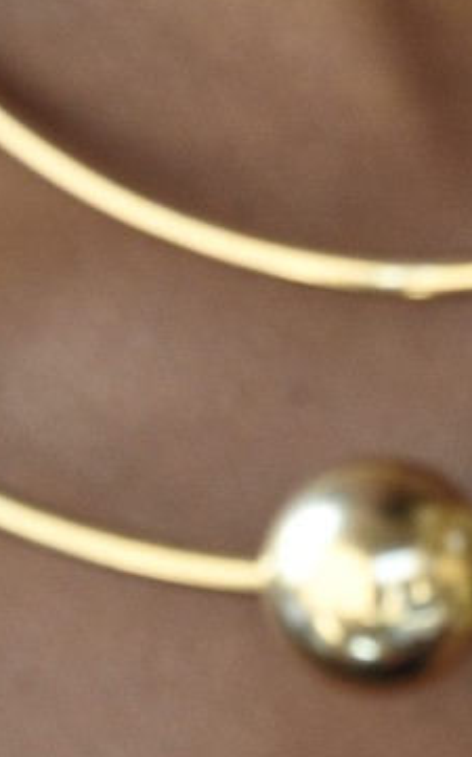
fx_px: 20973
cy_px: -1151
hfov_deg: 1.3
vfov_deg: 2.1
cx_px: 359
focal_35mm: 1017
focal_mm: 150
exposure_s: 1/125
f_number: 6.3
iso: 400
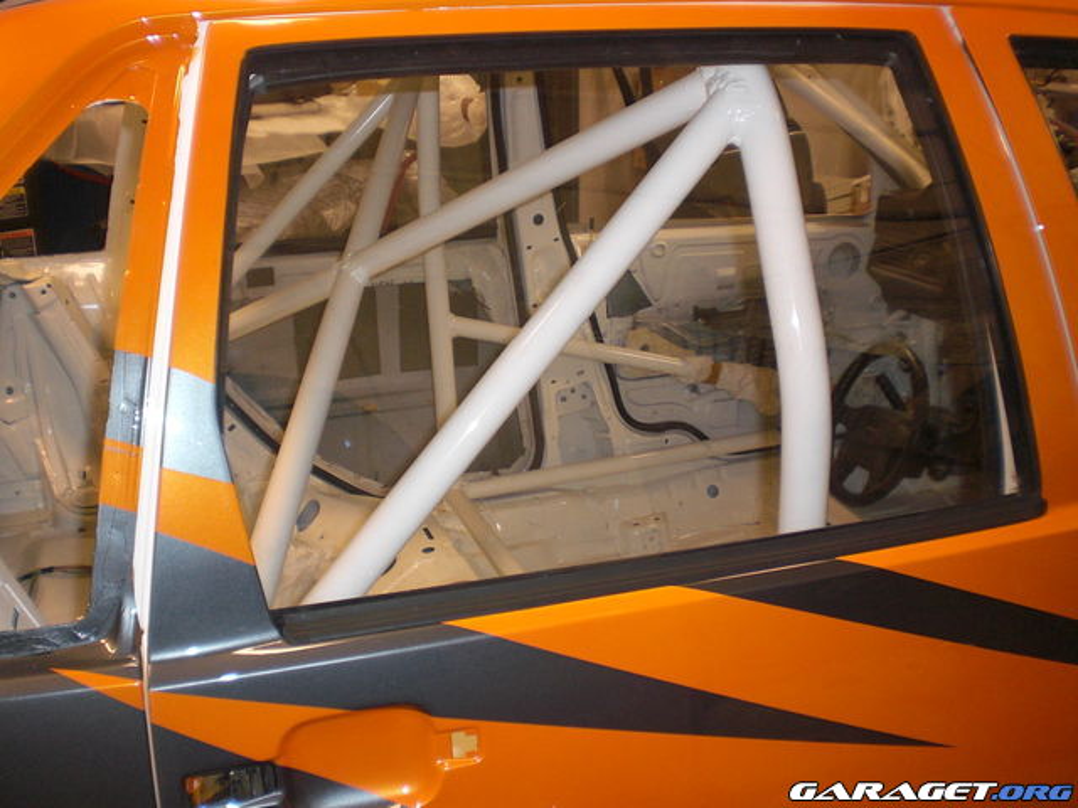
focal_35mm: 36
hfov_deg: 51.4
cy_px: 404
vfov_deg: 39.7
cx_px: 539
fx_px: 1121
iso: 200
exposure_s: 1/60
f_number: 3.1
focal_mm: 6.3
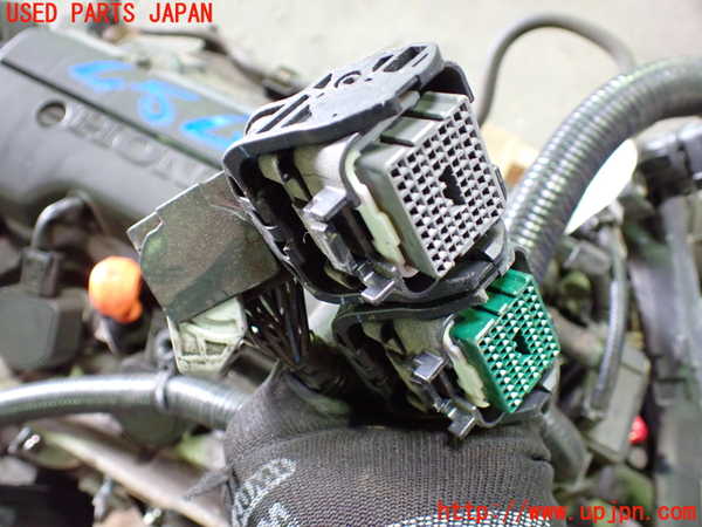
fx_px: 608
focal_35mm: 30
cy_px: 264
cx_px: 351
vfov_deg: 46.8
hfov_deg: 60.0
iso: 1000
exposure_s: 1/30
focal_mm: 5.4
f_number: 2.3
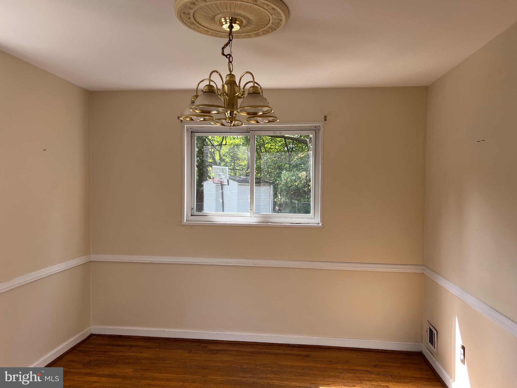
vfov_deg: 53.1
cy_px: 194
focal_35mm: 26
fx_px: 388
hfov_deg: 67.3
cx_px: 258
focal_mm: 5.7
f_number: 1.5
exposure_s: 1/238
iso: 40
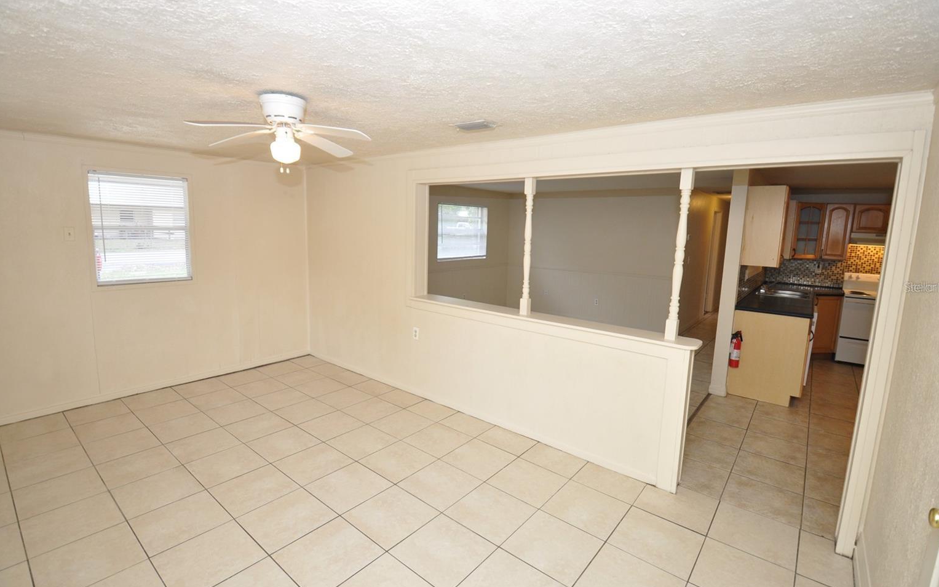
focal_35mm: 16
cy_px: 287
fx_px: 409
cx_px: 470
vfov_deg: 71.2
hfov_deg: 97.8
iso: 560
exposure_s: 1/60
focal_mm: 10
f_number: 4
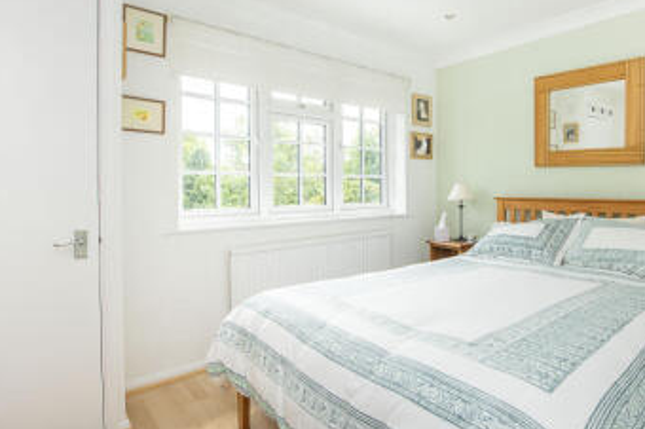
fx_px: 376
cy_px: 187
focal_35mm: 21
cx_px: 429
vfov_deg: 59.2
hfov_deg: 78.7
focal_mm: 15
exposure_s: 1/125
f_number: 6.3
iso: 400
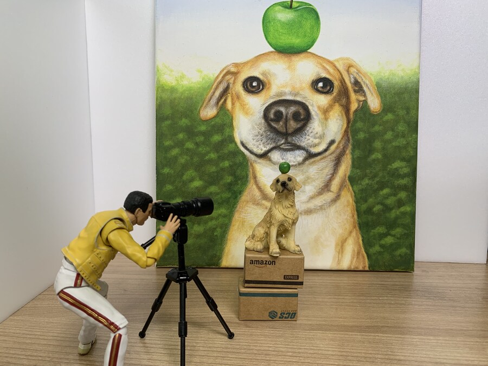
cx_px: 244
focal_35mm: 26
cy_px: 183
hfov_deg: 67.3
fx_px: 367
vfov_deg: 53.1
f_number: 1.8
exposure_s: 1/104
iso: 100
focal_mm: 4.25
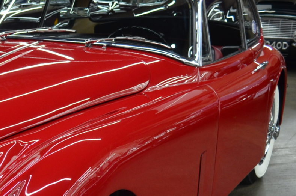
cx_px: -15
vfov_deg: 17.2
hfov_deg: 24.6
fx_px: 640
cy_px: 178
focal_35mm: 78
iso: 640
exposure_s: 1/60
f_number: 4
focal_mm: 20
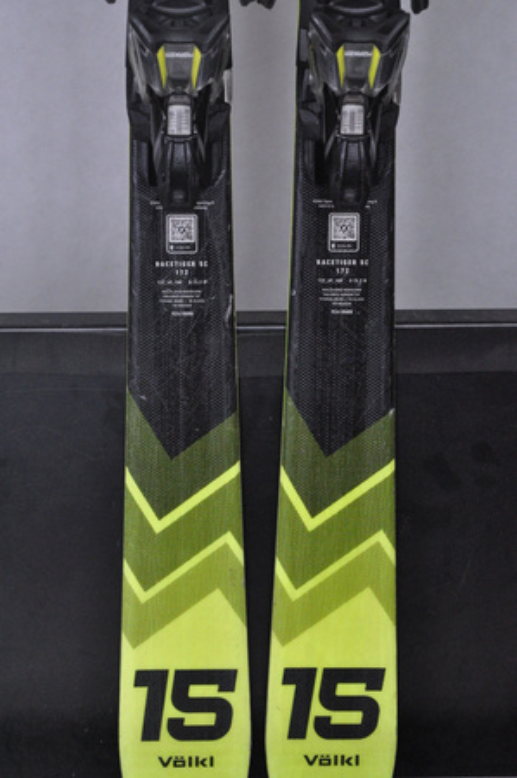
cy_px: 389
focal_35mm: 105
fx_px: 2267
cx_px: 258
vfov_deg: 19.5
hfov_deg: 13.0
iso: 3200
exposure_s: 1/125
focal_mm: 70
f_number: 8
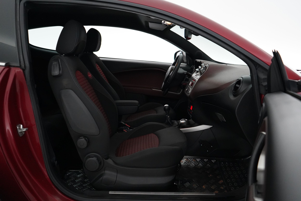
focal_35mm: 28
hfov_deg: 65.5
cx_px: 150
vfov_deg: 46.4
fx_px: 234
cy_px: 100
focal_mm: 28
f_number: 3.5
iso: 8000
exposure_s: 1/160
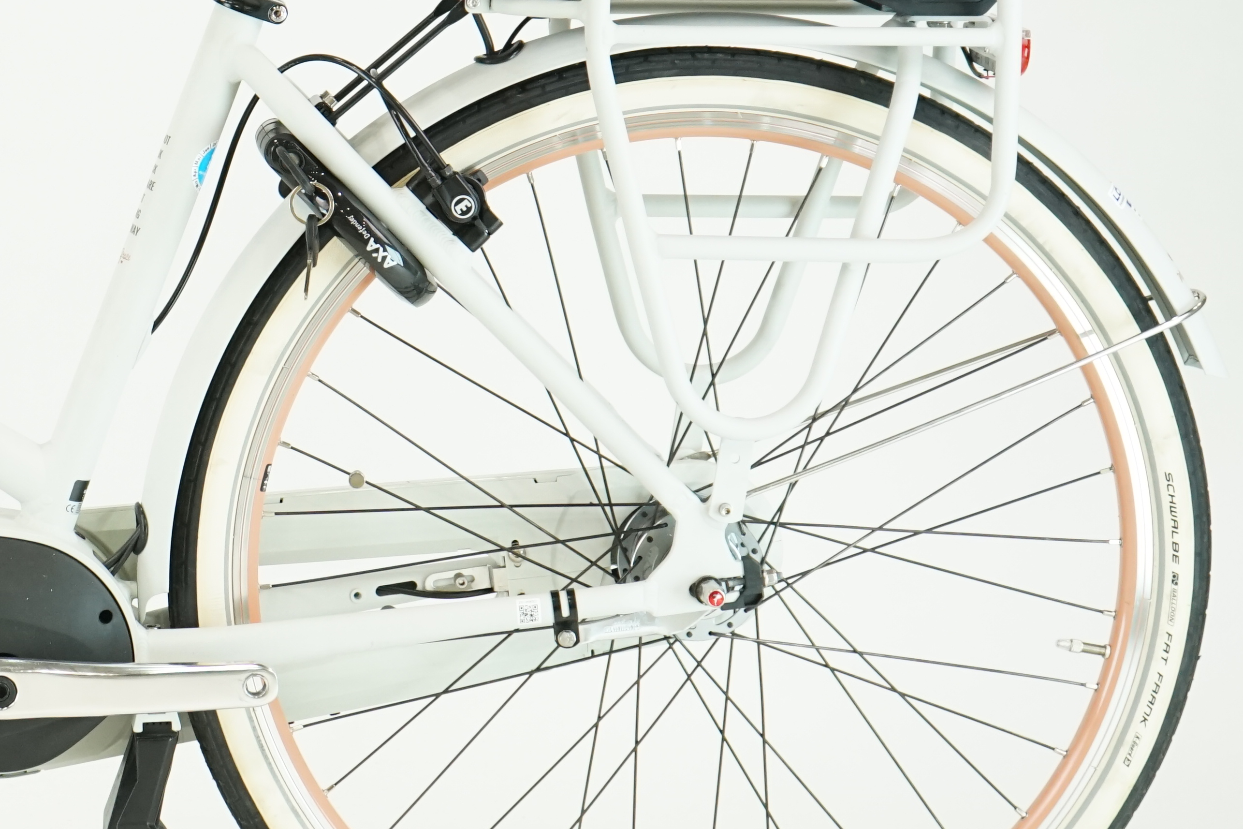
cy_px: 192
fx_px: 4350
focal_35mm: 126
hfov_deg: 15.8
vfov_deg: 10.9
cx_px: -104
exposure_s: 1/200
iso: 1600
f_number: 5.6
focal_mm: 54
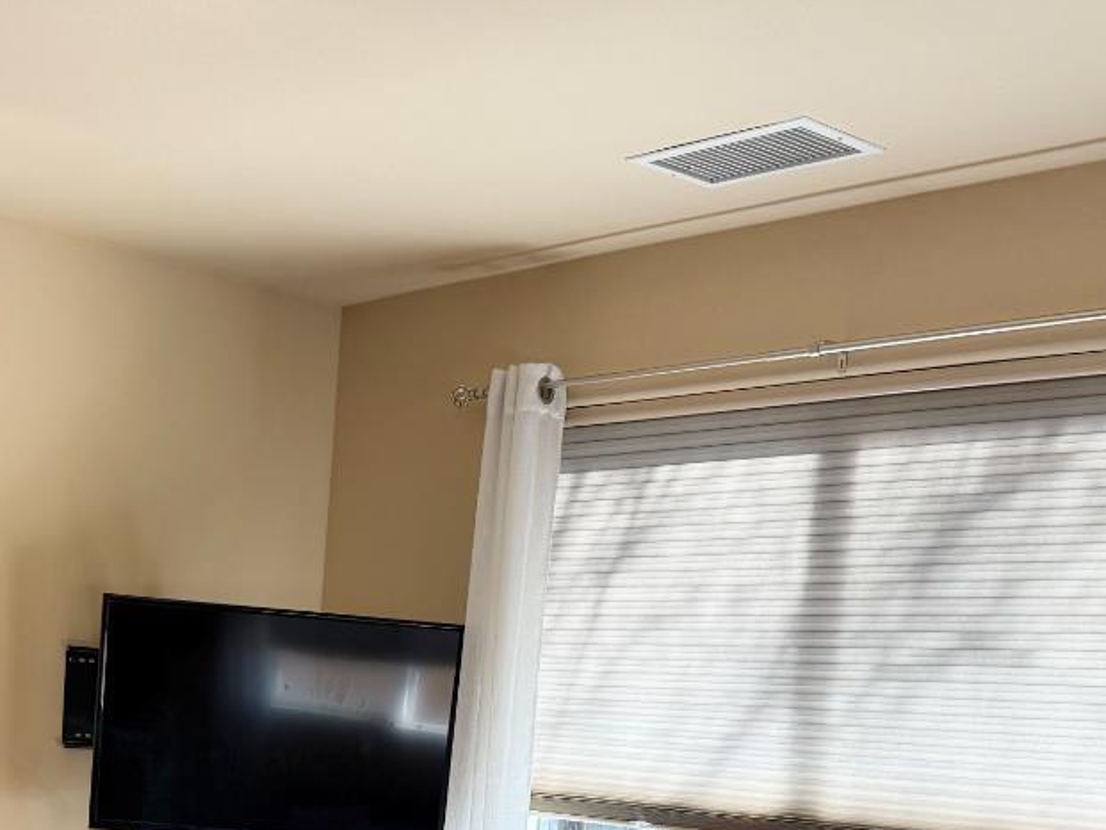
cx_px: 338
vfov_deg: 23.8
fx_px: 1853
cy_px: 881
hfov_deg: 32.8
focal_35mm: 58
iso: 125
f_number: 1.78
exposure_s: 1/196
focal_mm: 6.76
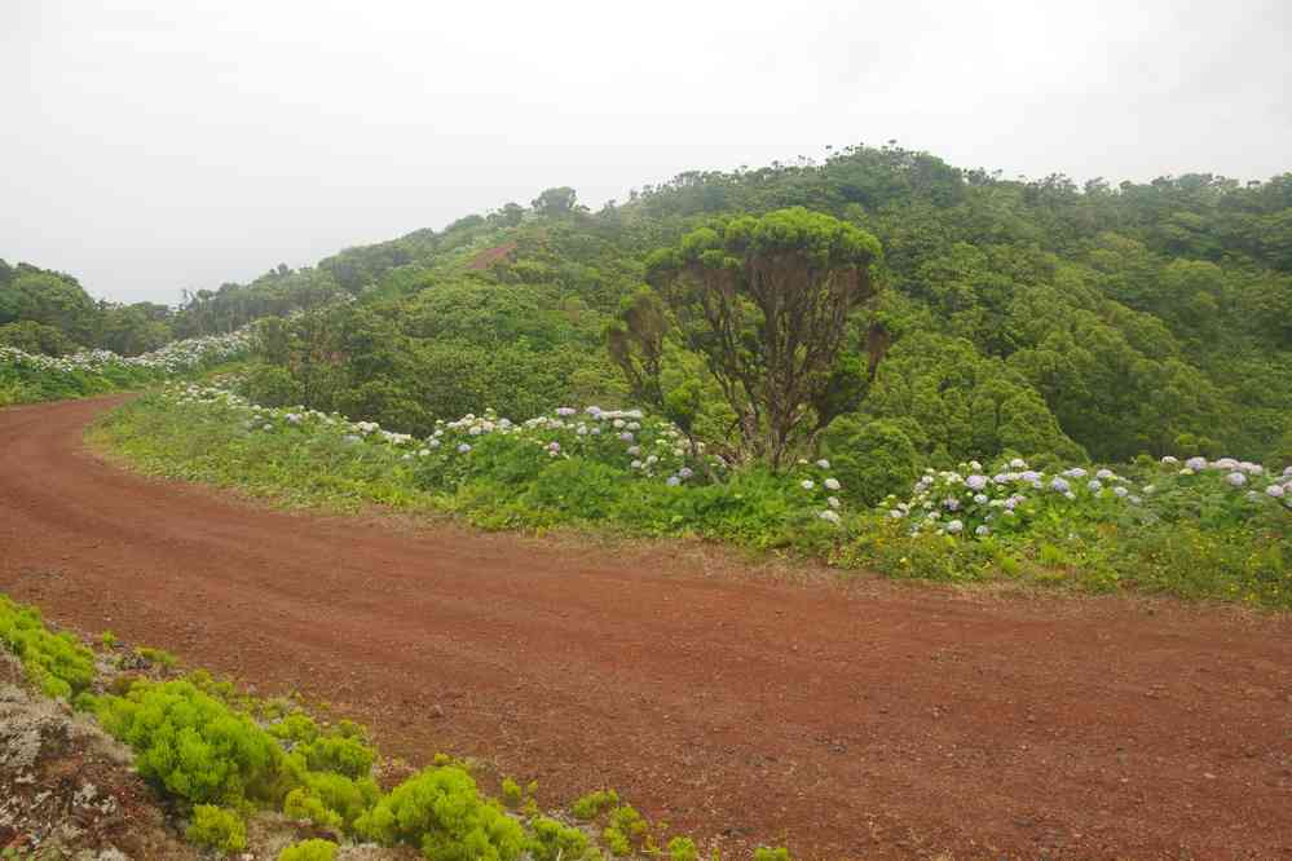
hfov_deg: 59.5
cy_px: 430
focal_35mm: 32
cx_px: 646
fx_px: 1130
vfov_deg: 41.7
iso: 200
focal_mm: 21
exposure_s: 1/50
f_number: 11
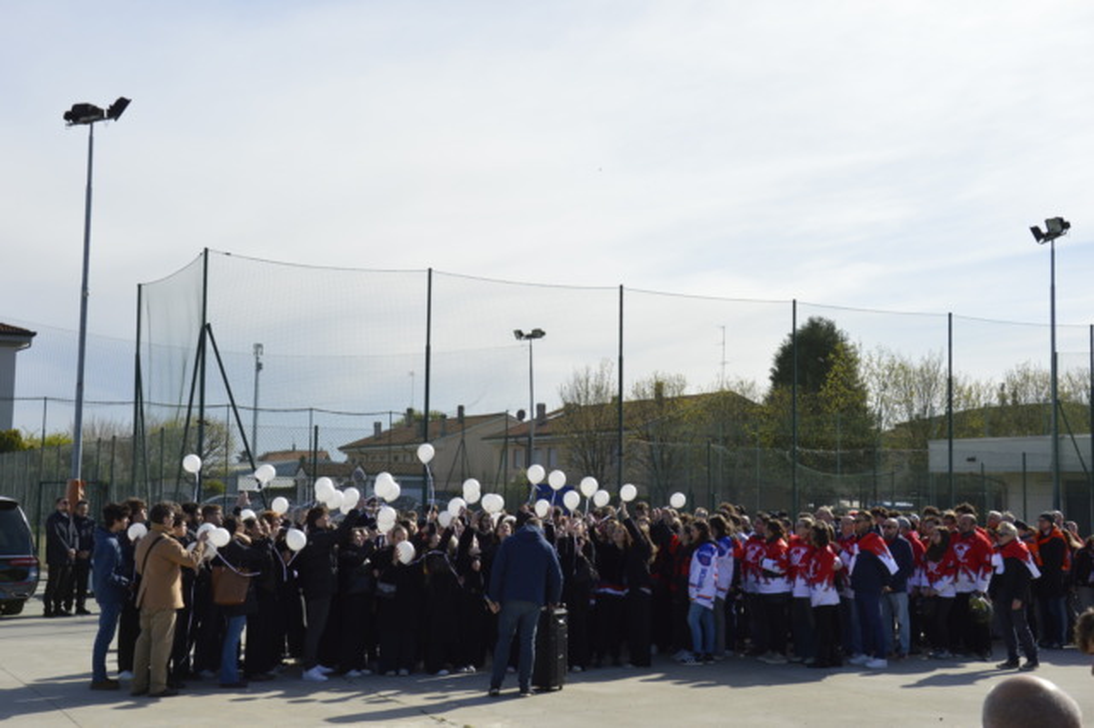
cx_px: 547
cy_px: 364
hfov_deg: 41.1
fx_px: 1458
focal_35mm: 48
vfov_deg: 28.0
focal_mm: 32
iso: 100
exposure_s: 1/250
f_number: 8
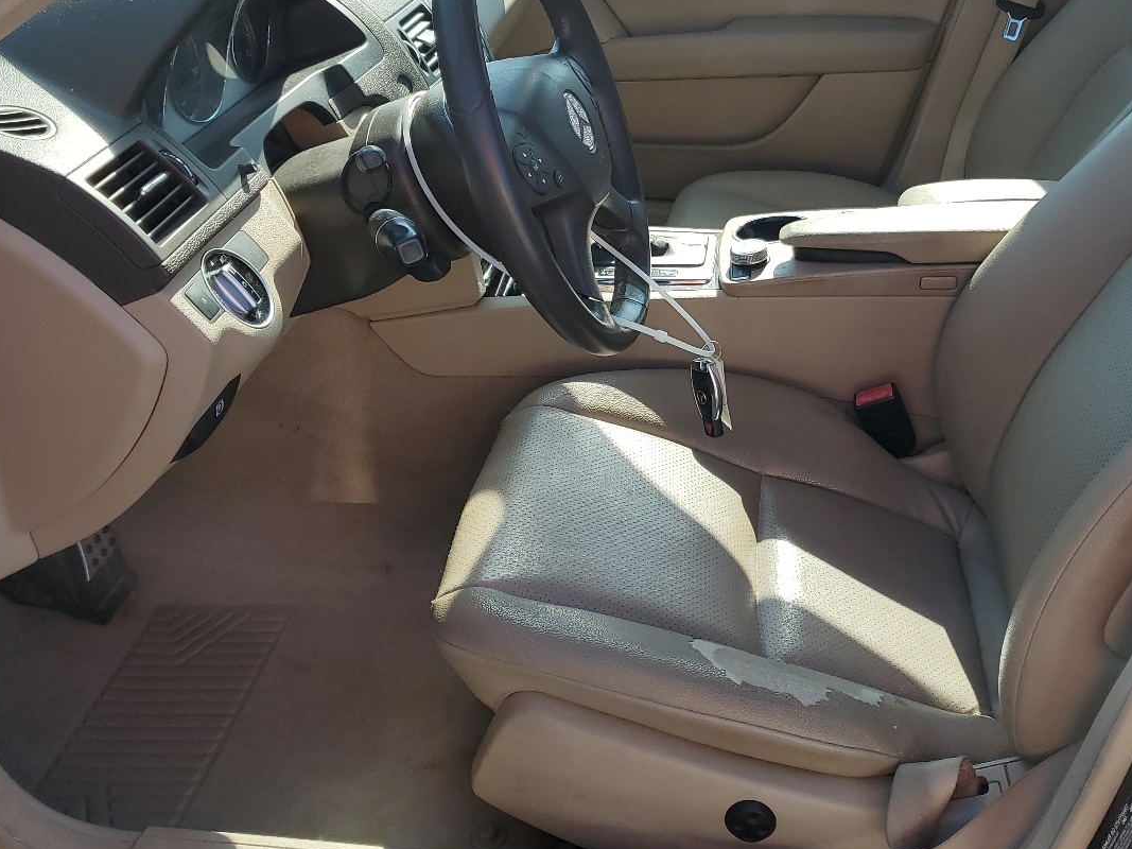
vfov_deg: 36.6
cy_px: 328
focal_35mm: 39
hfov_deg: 47.6
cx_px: 667
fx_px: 1275
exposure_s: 1/1111
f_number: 1.5
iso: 50
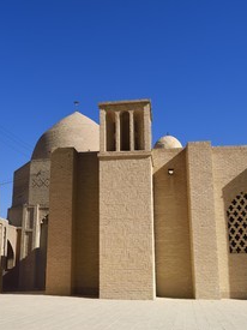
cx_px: 94
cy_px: 166
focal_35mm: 44
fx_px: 419
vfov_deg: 43.0
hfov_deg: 32.7
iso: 200
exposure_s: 1/320
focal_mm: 30
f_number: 14
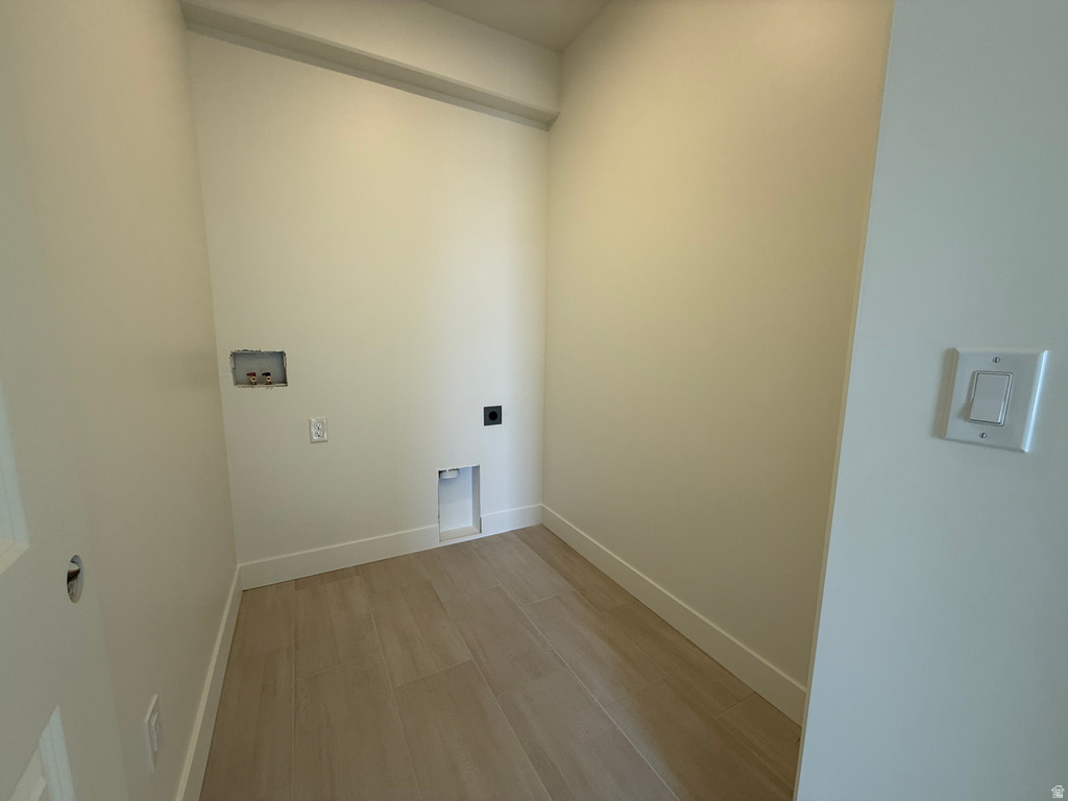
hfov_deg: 102.1
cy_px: 400
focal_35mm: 14
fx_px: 432
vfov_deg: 85.7
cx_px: 534
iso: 100
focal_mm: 2.22
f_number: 2.2
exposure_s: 1/99
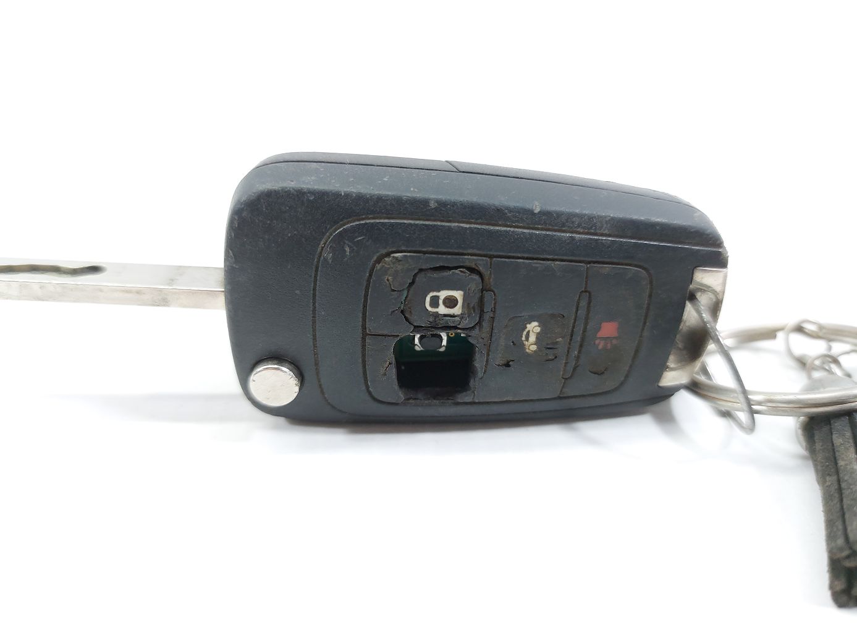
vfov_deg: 56.8
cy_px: 322
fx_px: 594
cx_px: 428
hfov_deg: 71.6
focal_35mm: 24
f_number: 1.8
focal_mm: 5.23
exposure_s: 1/50
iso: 125
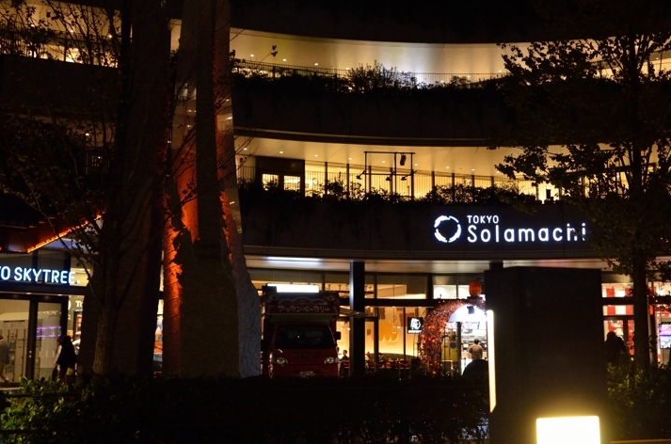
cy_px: 148
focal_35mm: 56
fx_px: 1041
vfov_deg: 24.0
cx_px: 390
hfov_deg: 35.6
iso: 2000
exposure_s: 1/80
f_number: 4.5
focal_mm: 26
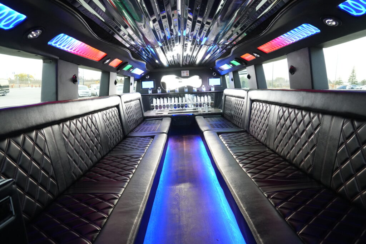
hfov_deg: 73.7
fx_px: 244
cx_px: 183
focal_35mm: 24
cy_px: 122
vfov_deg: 53.1
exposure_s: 1/60
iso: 8000
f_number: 6.3
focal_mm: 24
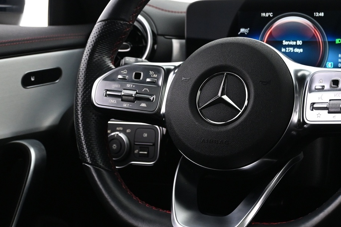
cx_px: 225
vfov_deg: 19.5
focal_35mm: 70
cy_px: 104
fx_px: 663
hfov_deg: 28.7
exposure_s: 1/25
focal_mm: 26
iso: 1600
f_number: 4.5
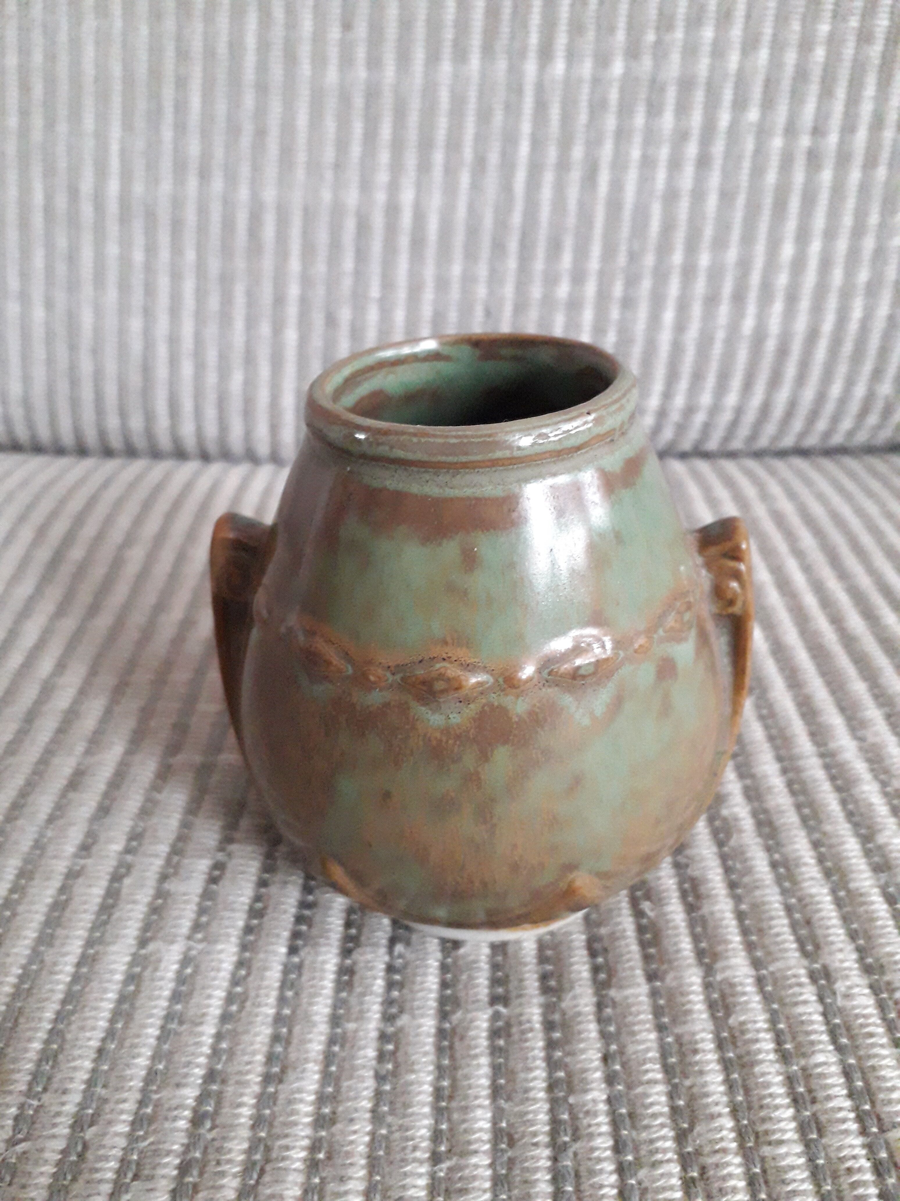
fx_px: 936
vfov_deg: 65.3
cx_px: 450
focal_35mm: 27
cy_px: 600
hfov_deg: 51.4
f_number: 1.9
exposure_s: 1/25
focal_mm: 3.6
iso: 500
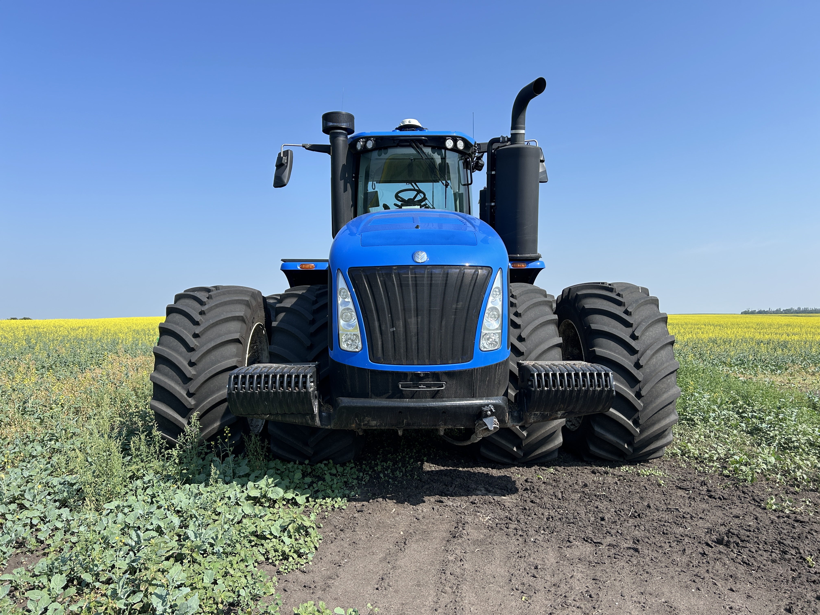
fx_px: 616
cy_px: 308
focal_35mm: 26
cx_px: 410
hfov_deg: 67.3
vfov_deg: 53.1
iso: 50
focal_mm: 5.7
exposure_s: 1/3165
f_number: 1.5
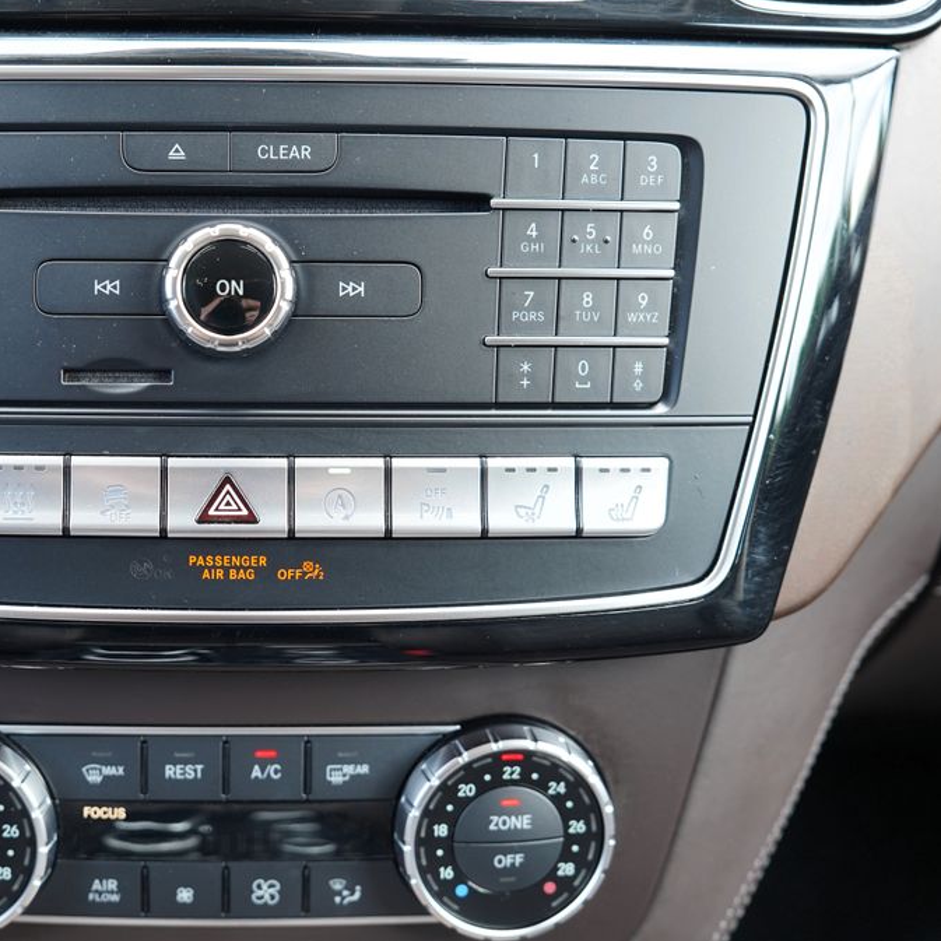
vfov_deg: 32.2
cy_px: 466
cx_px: 243
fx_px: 1630
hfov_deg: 31.7
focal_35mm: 53
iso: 400
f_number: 4
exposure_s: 1/60
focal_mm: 41
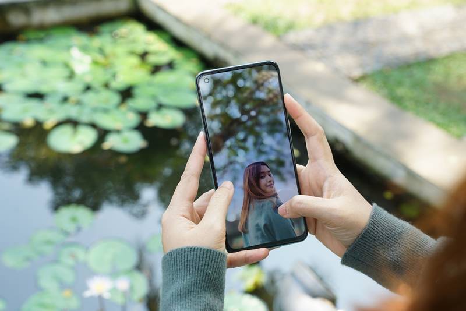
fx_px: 647
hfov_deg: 39.6
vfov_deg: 27.0
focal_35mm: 50
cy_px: 156
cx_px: 233
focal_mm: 50
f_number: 6.3
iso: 500
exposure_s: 1/200
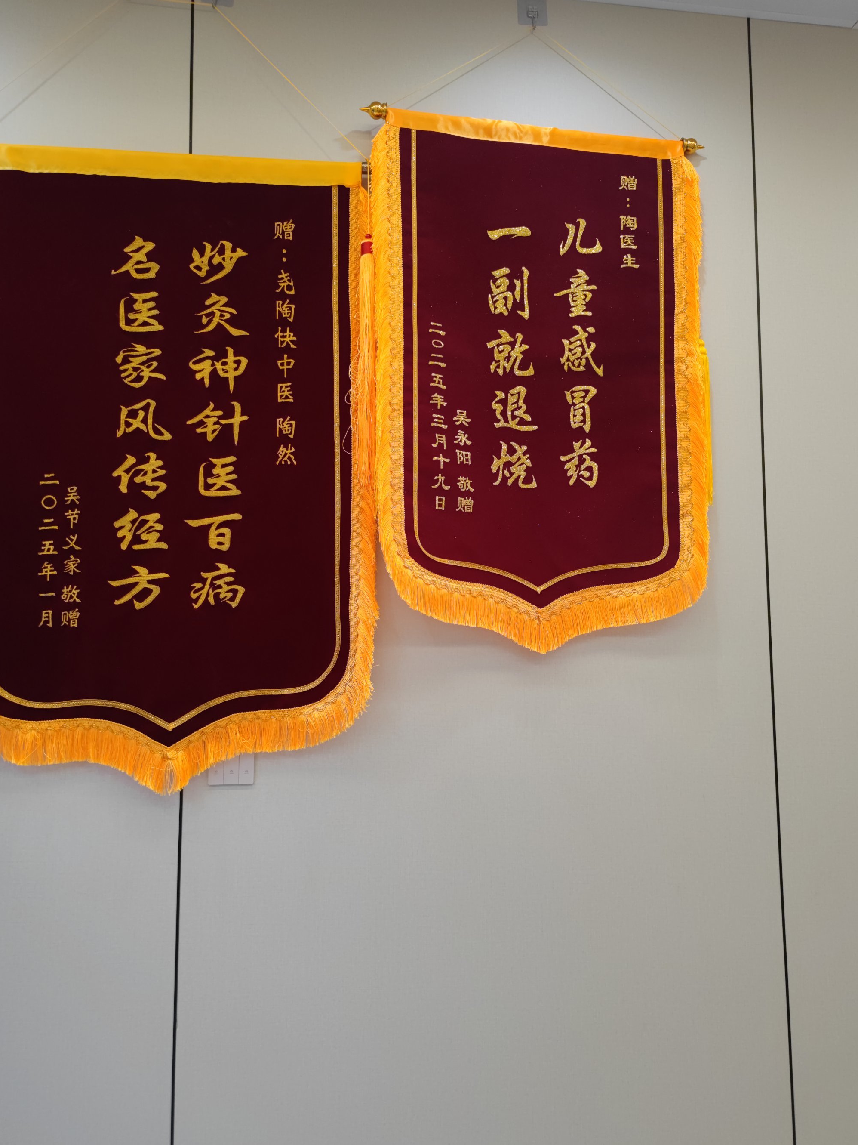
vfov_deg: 47.9
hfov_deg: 36.8
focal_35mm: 39
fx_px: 1289
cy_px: 586
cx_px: 419
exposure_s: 1/60.2
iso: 257
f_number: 1.95
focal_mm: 7.59
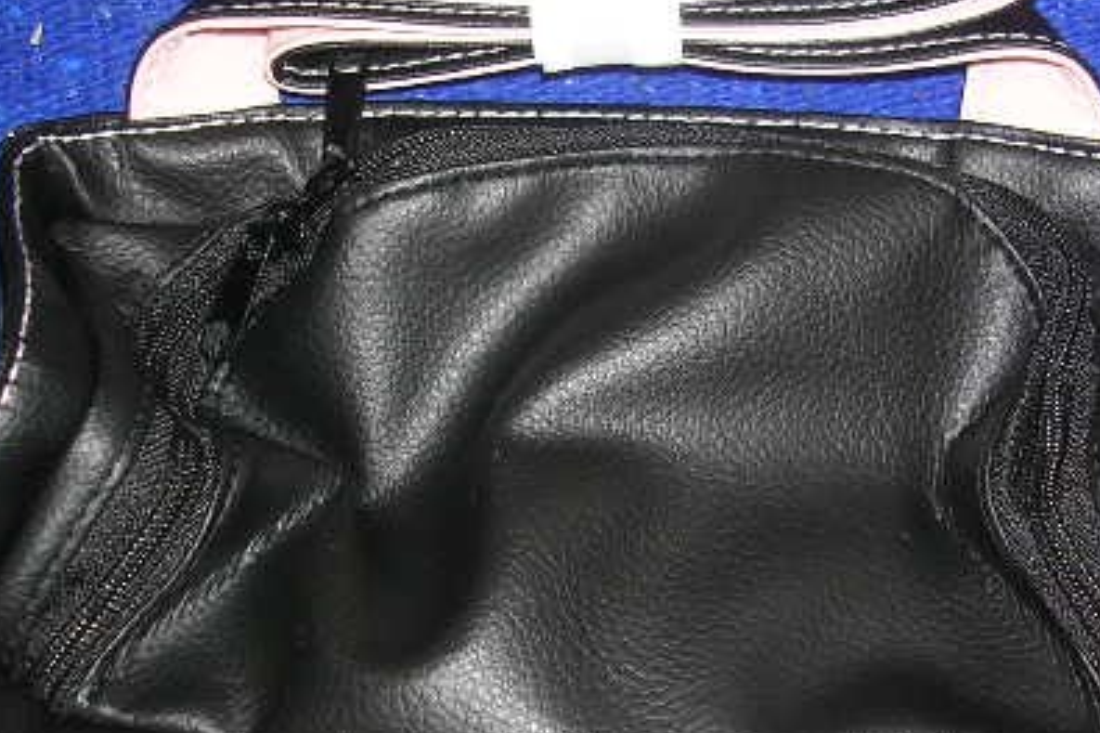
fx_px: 1955
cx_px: 602
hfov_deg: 31.4
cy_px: 396
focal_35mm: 64
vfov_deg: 21.2
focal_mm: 5.8
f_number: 2.8
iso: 50
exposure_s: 1/60.1
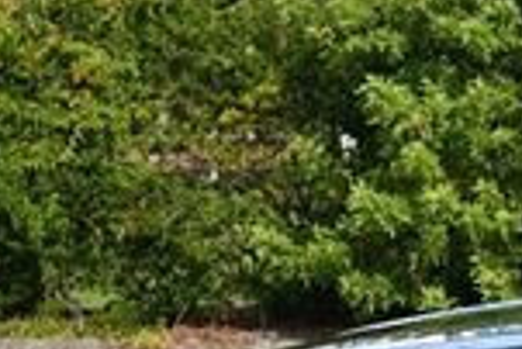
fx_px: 2961
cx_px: 1089
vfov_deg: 6.7
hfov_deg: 9.4
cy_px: 155
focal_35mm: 204
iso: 200
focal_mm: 24
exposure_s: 1/250
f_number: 8
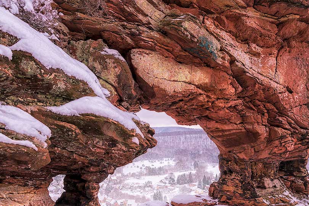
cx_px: 176
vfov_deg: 49.0
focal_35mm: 26
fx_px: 223
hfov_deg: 69.1
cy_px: 131
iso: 640
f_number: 8
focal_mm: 14
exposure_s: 1/100
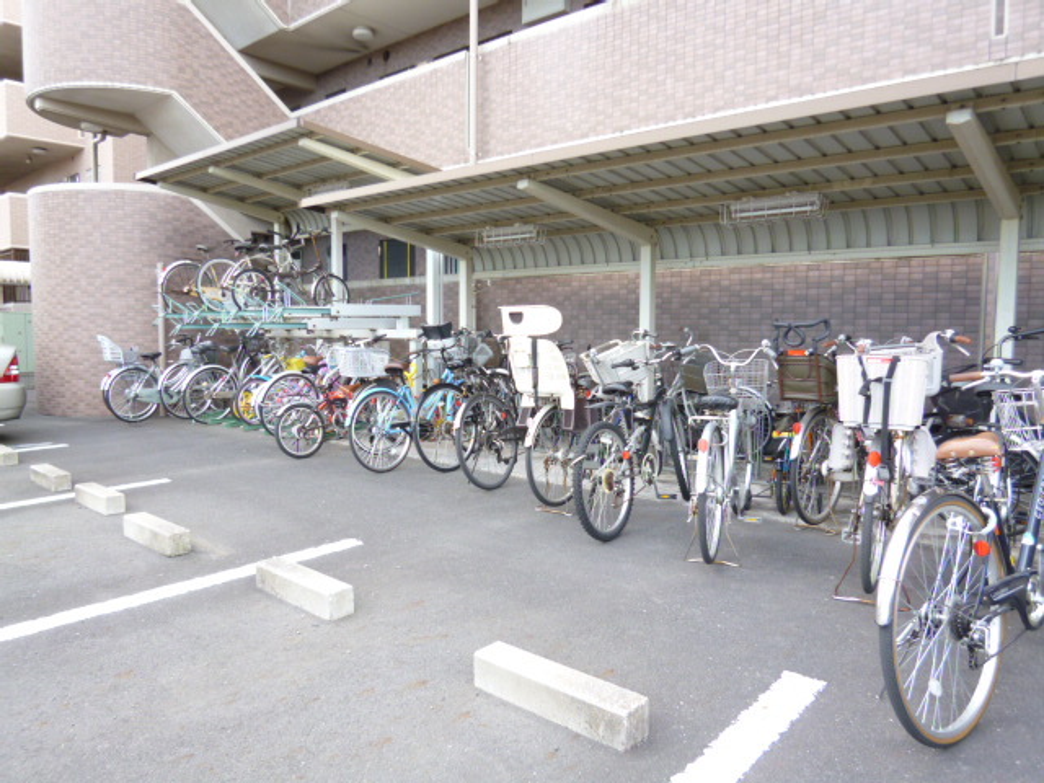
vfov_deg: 56.8
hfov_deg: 71.6
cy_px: 392
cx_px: 522
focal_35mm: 24
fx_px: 724
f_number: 2.5
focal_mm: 4.3
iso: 100
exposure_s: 1/60
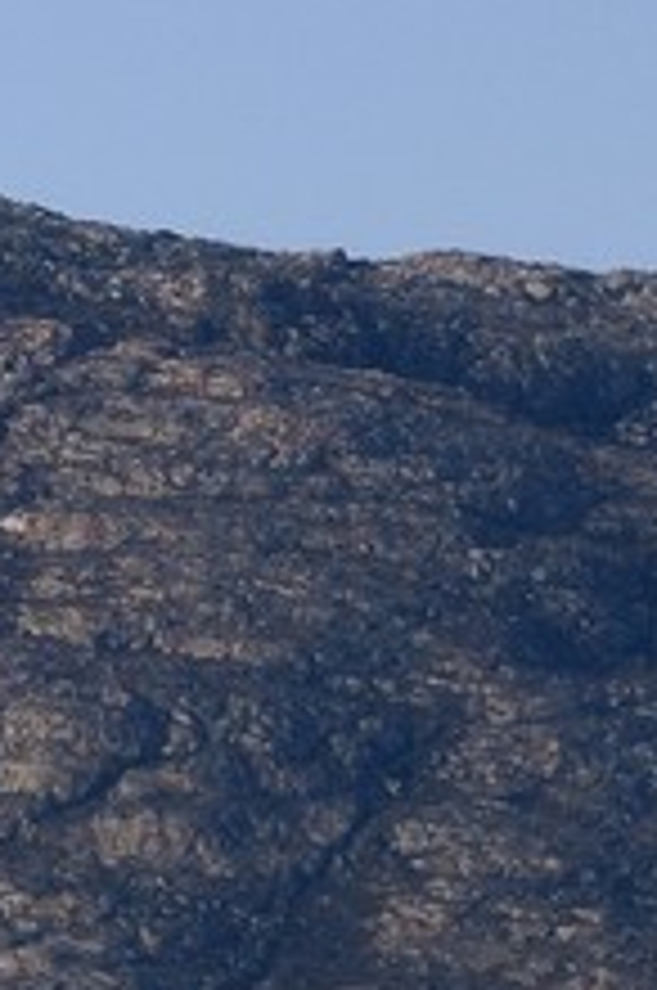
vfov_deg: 1.4
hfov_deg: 0.9
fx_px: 39981
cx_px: -2826
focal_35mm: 1456
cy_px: 1886
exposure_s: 1/320
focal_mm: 200
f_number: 13
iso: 200
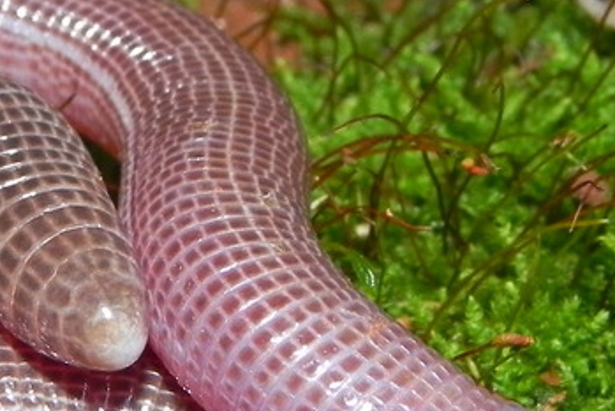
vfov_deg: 6.0
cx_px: 26
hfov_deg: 8.9
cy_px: 374
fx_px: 3914
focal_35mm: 229
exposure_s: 1/30
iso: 200
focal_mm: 13.4
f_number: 8
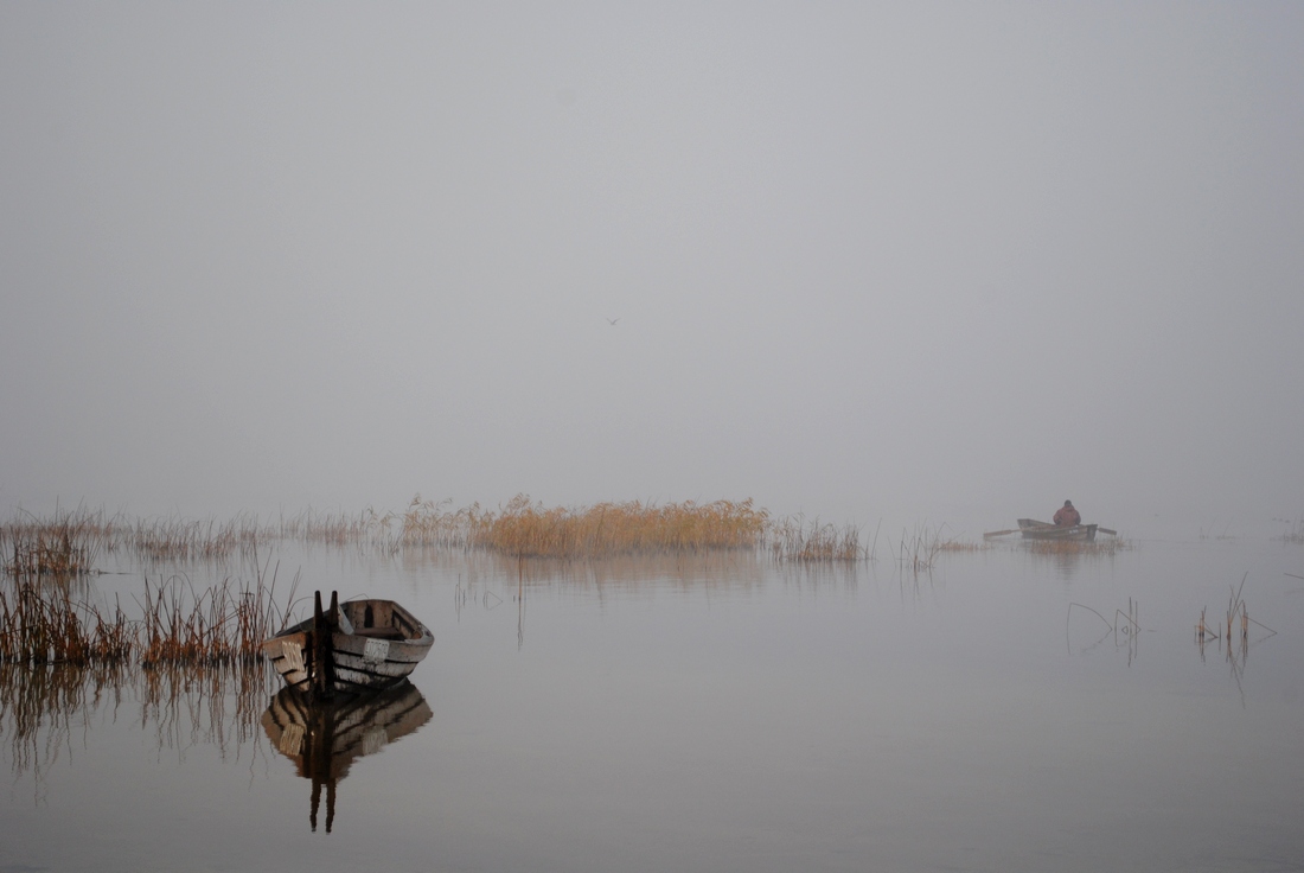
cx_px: 652
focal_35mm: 82
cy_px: 436
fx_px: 2991
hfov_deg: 24.6
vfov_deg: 16.6
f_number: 5.6
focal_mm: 55
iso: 200
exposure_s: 1/100
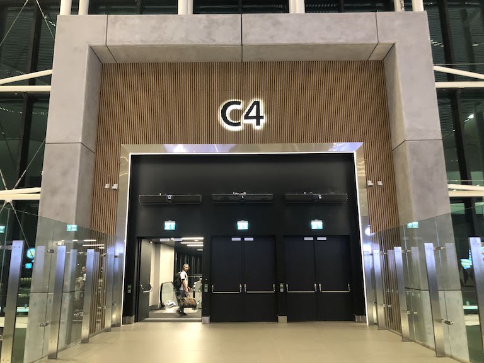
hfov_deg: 63.4
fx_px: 391
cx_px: 242
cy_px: 182
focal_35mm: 28
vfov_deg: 49.7
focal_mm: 4
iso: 100
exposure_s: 1/17
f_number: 1.8
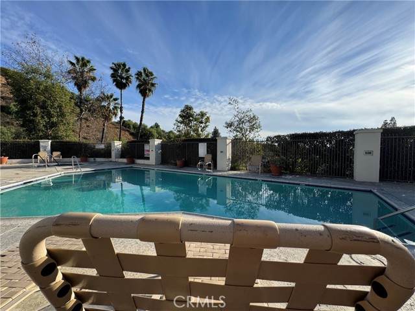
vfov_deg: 85.7
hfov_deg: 102.1
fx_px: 168
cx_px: 208
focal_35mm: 14
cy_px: 156
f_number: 2.2
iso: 50
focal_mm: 2.22
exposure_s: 1/1927
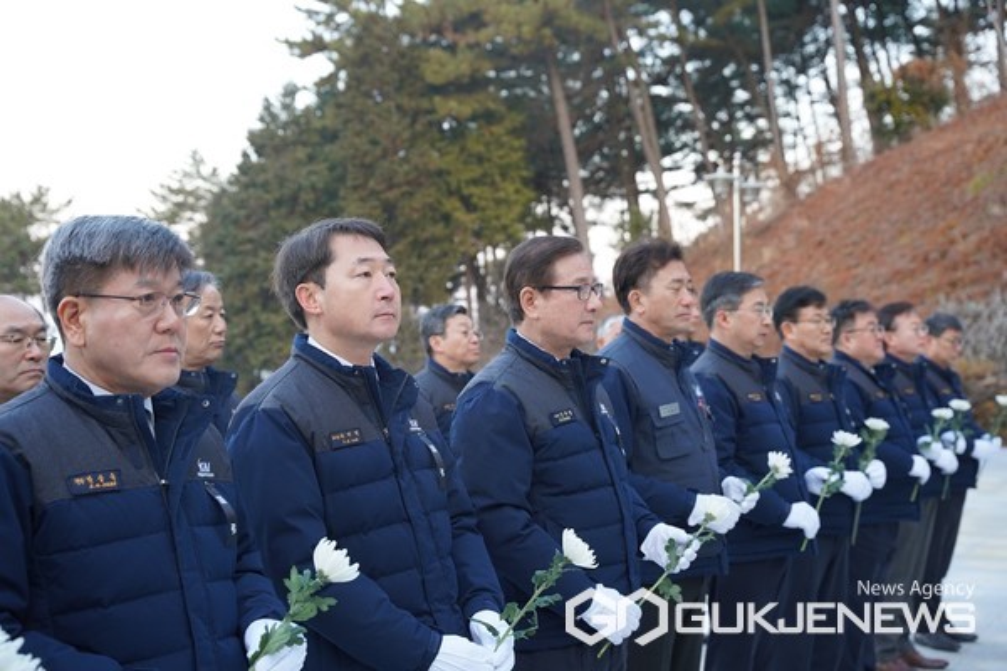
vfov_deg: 29.2
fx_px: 1289
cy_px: 336
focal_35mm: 46
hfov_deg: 42.7
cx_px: 504
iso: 640
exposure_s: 1/160
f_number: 4
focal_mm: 46.1
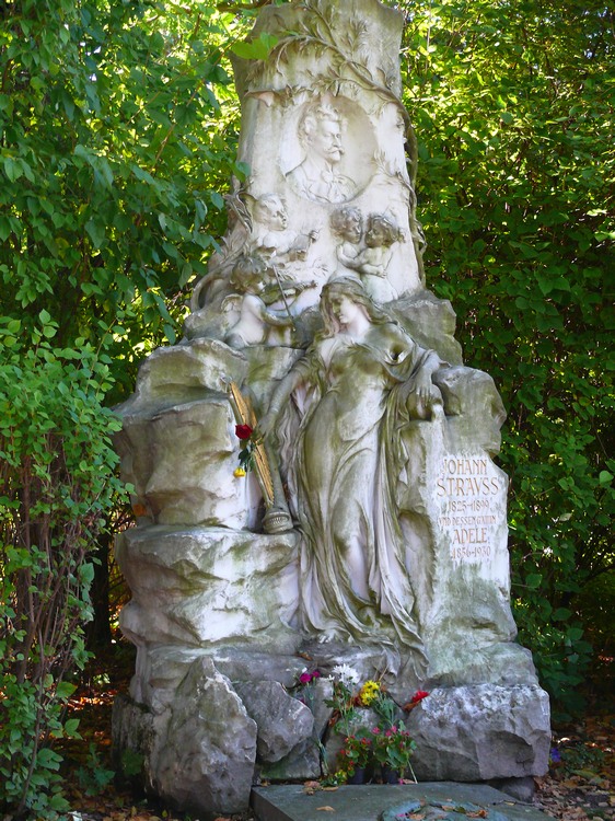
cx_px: 308
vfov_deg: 27.0
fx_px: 1707
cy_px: 410
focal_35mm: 72
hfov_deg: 20.4
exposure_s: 1/25
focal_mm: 15.2
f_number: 3.2
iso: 200
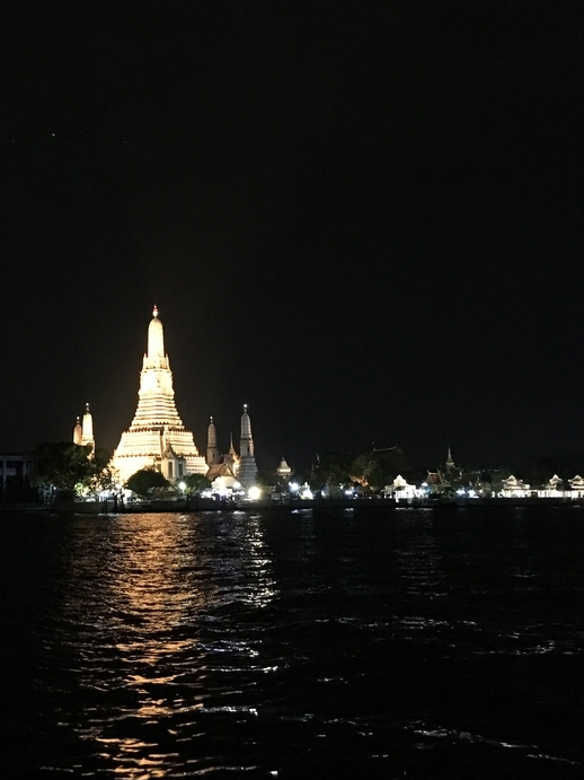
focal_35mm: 43
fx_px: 968
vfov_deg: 43.7
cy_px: 318
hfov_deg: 33.0
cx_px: 154
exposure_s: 1/17
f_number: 2.2
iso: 320
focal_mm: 4.15
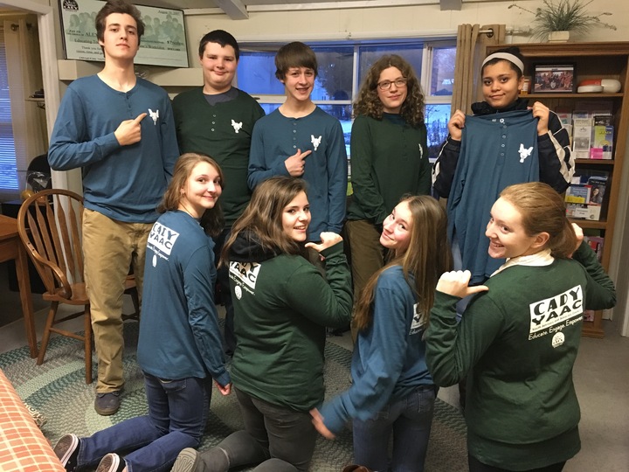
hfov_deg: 61.7
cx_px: 314
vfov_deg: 48.2
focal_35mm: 29
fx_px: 527
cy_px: 236
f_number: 2.2
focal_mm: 4.15
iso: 250
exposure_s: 1/15
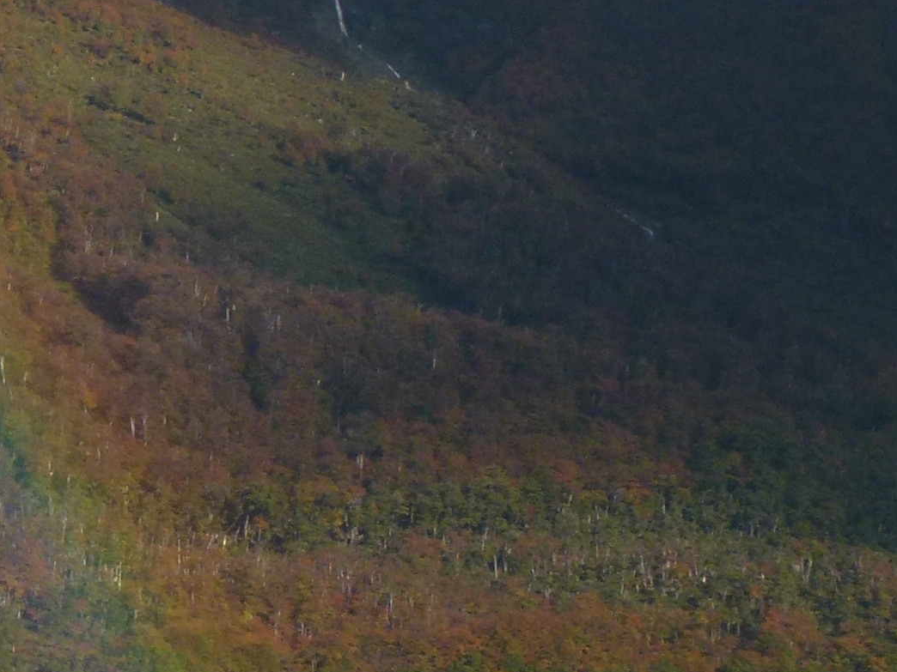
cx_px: -438
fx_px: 7074
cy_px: 753
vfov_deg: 5.4
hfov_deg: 7.1
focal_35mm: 273
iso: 100
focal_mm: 14.8
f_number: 4.8
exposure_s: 1/320
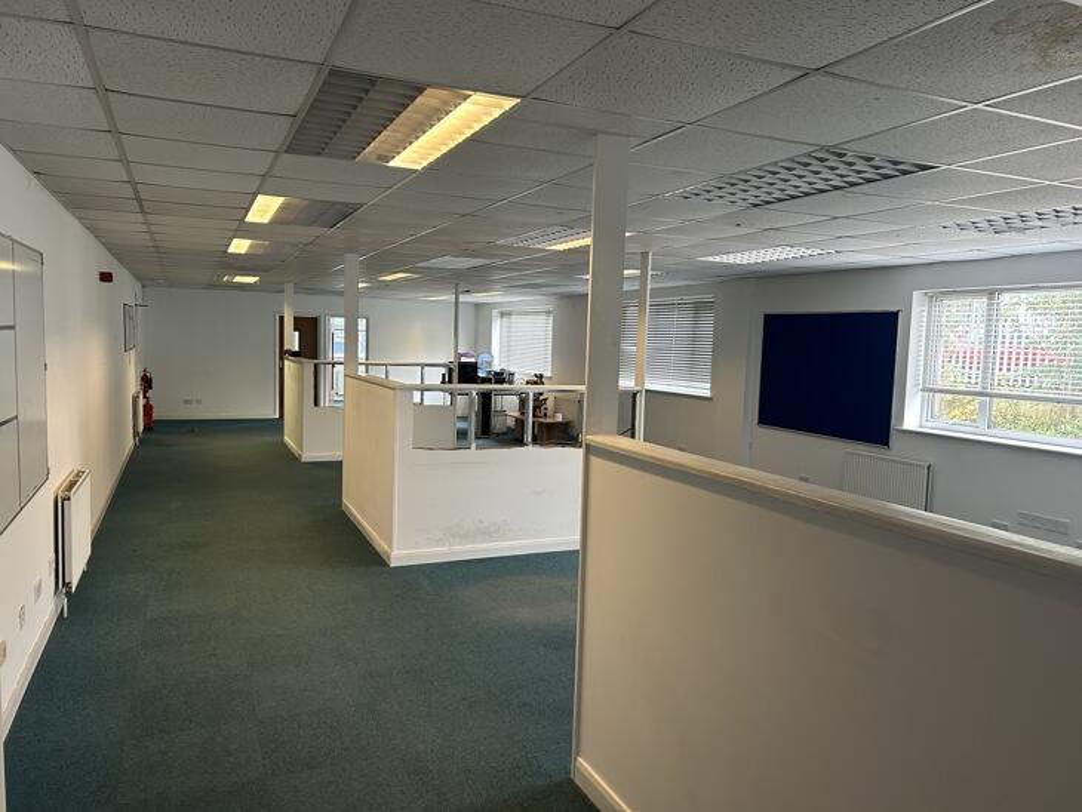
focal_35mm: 26
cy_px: 406
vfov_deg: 53.1
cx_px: 541
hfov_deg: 67.3
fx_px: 813
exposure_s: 1/50
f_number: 1.5
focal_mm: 5.7
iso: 200
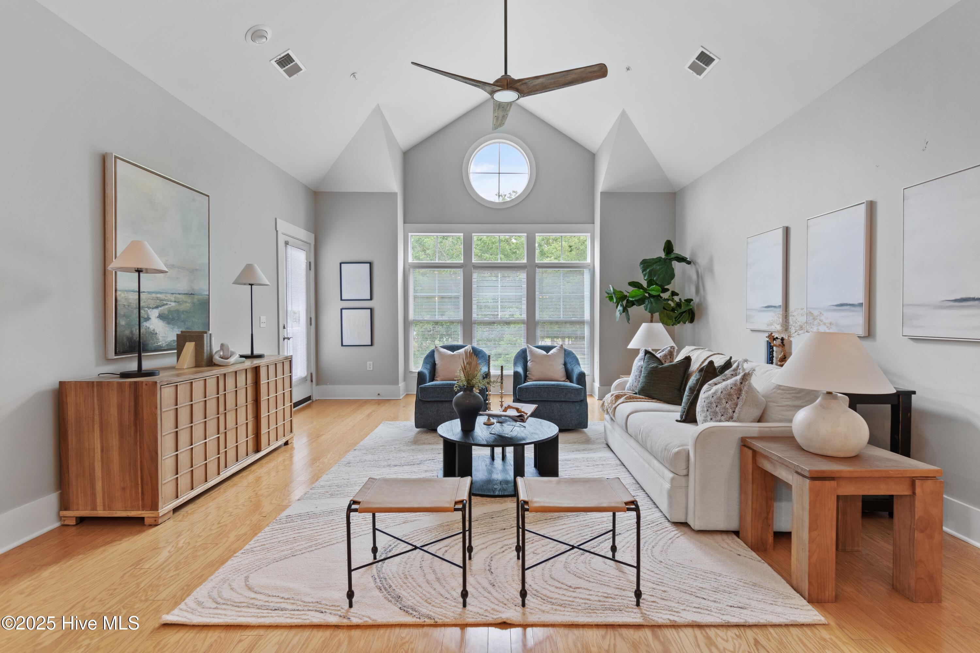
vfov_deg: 70.4
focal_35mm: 17
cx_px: 490
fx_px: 463
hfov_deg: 93.3
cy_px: 326
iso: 100
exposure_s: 1/3
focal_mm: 11.5
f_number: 4.8
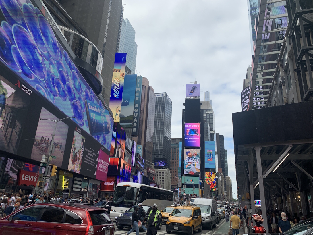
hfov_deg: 67.3
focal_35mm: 26
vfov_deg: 53.1
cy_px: 118
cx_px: 156
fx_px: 235
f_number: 1.8
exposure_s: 1/1689
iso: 25
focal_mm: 4.25
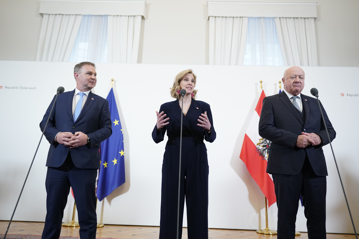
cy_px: 120
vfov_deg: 47.9
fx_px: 269
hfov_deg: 67.4
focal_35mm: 27
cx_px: 180
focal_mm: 27
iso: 3200
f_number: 2.8
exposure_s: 1/320
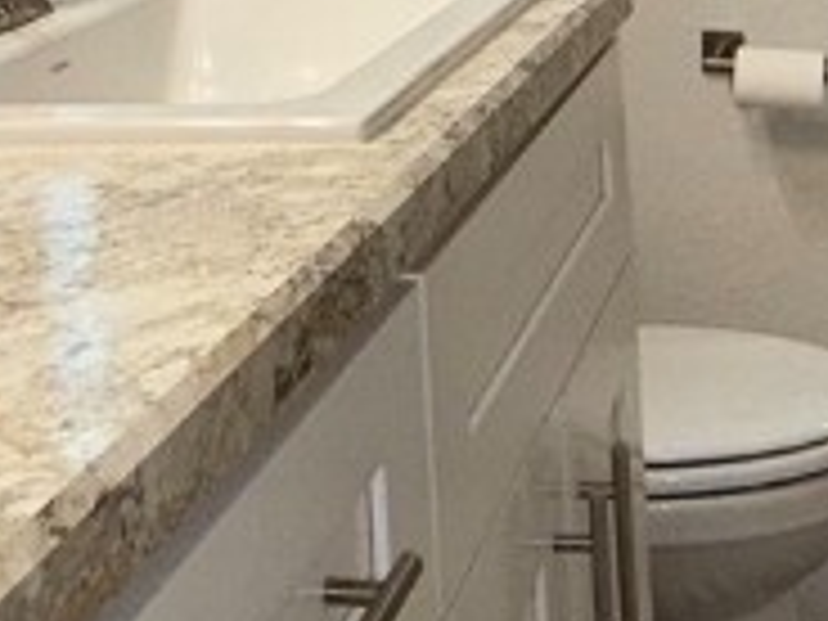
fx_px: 1866
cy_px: -436
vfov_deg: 16.4
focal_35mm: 78
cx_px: 572
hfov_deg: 24.9
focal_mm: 2.22
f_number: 2.2
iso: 64
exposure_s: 1/122
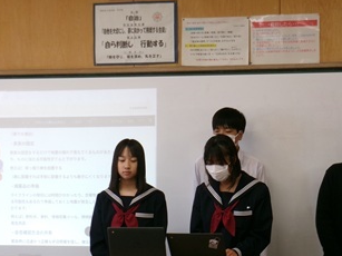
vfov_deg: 12.1
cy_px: 173
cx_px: 183
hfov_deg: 16.2
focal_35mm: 122
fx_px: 1205
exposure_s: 1/34
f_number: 5.4
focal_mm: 14
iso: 197
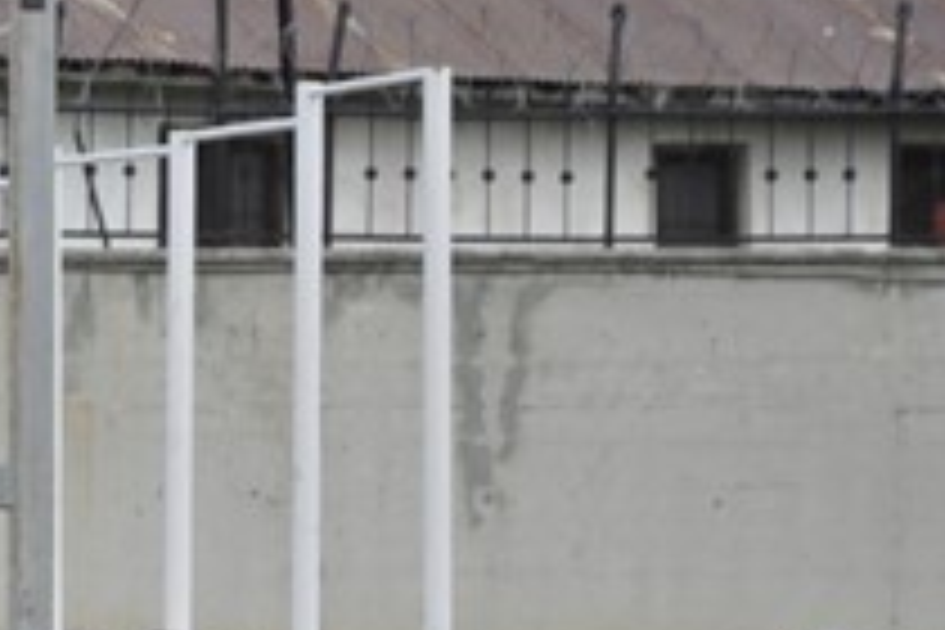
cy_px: 626
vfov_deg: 2.8
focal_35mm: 488
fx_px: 12797
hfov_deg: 4.2
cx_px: -356
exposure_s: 1/500
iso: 400
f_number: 5.6
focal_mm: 105
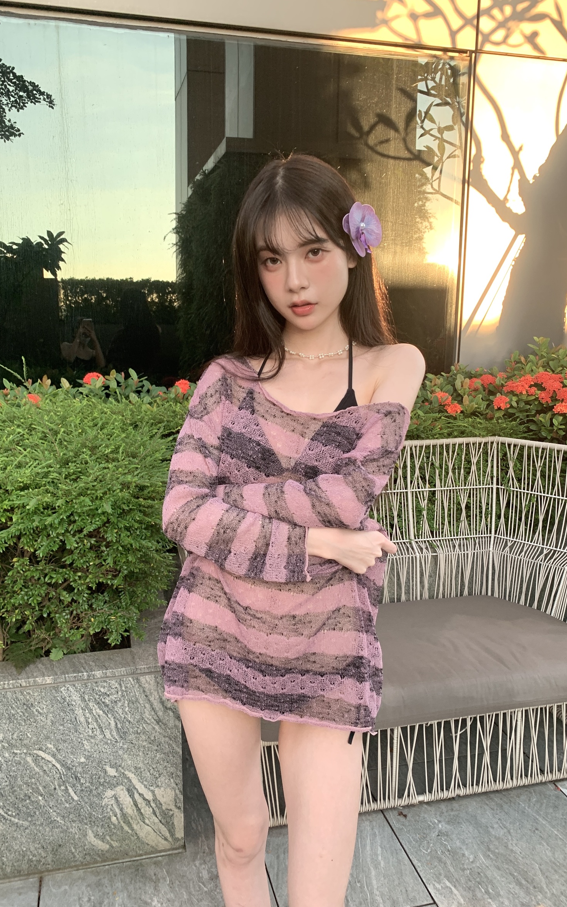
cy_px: 457
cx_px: 279
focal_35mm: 28
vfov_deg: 66.5
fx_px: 692
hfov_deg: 44.5
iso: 80
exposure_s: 1/121
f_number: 1.8
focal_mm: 4.25
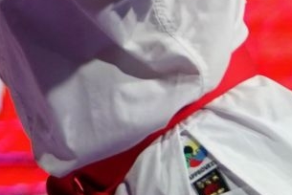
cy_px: -190
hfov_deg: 1.5
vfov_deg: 1.0
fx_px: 11196
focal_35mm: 1379
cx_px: -158
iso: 1600
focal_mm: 156
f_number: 2.8
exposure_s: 1/1000
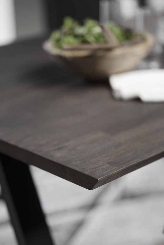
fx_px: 581
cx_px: 82
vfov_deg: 23.9
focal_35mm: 85
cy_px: 122
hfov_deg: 16.1
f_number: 1.8
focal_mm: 85
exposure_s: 1/160
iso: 400
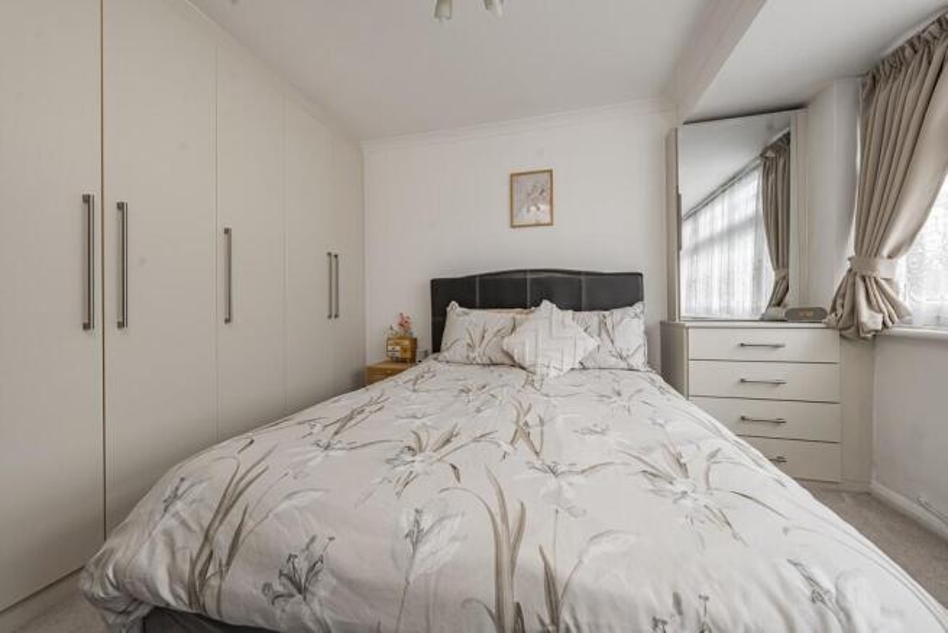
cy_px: 316
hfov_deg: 112.6
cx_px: 474
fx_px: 316
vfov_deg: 90.0
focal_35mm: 12
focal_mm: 12
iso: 320
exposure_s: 1/13
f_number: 9
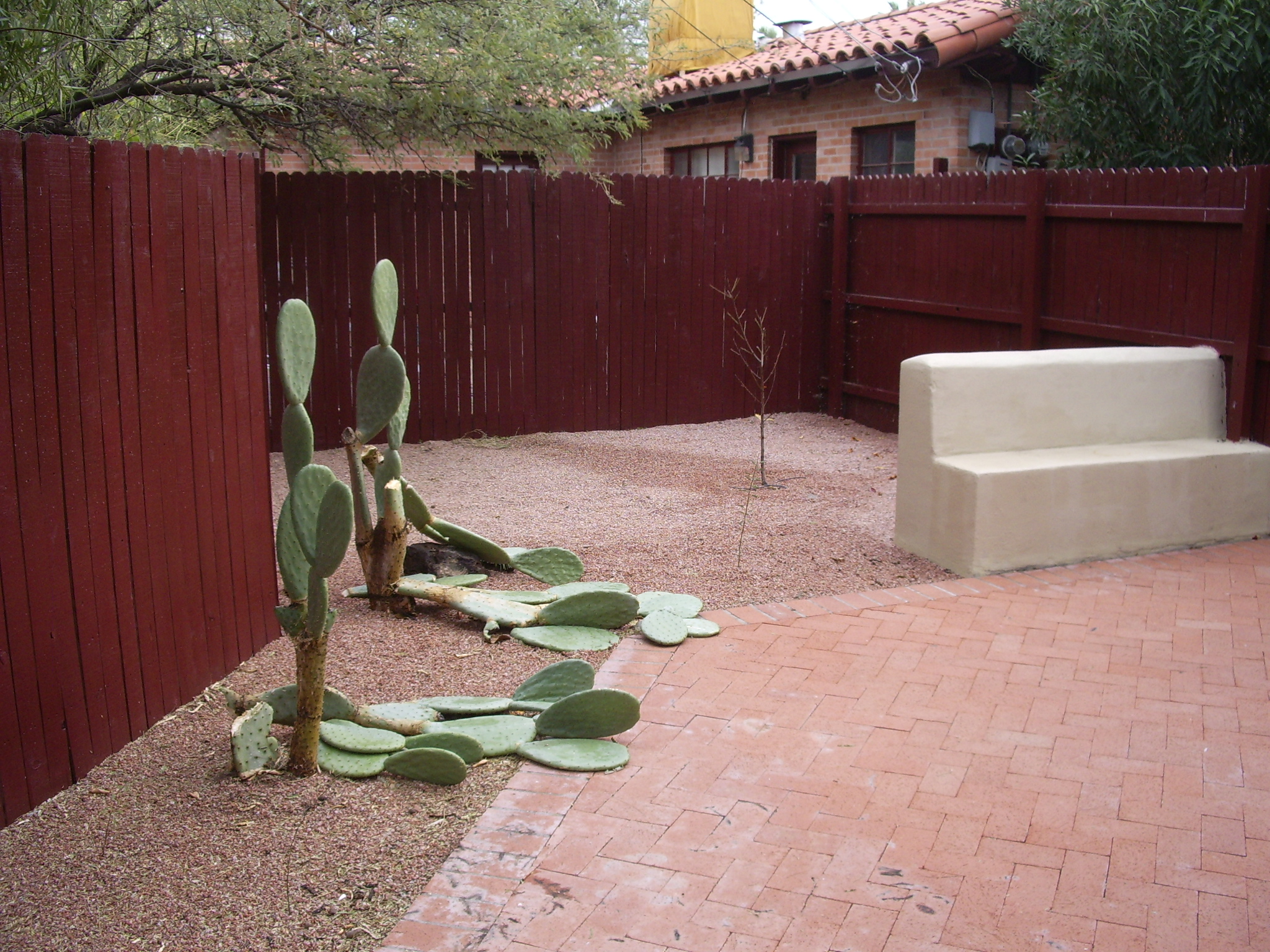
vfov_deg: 40.7
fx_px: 1284
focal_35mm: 35
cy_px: 476
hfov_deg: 52.6
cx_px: 635
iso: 80
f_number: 4.3
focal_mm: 5.8
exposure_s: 1/125
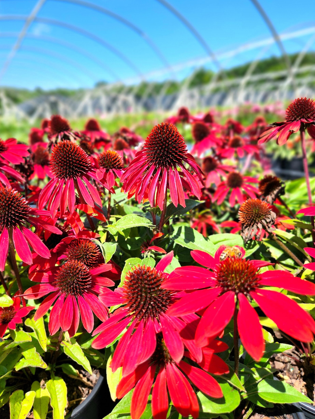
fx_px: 291
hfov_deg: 56.8
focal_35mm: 24
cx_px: 153
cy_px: 204
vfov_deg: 71.6
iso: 20
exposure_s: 1/2000
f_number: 1.8
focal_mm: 5.4
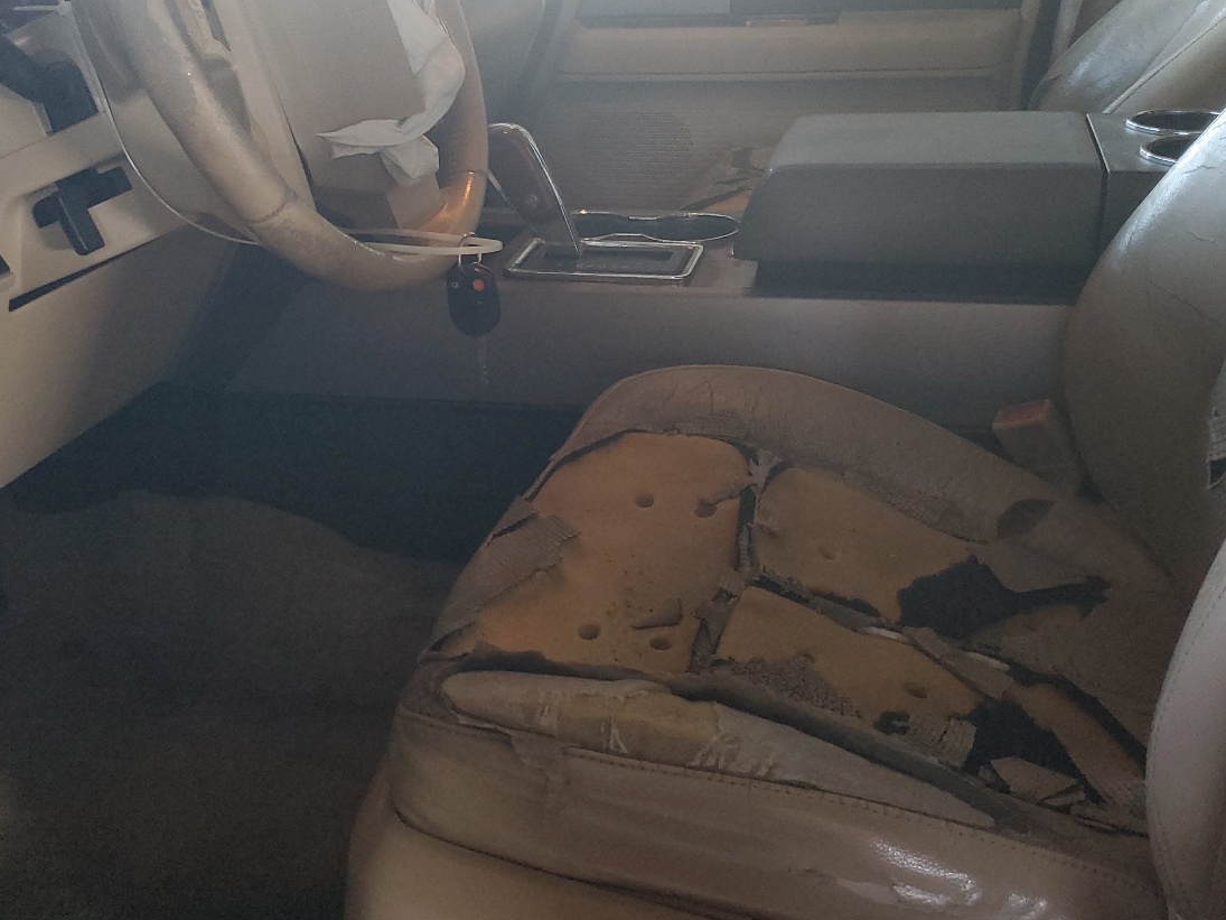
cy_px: 268
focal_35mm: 38
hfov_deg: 49.0
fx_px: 1346
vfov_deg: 37.1
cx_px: 636
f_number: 1.5
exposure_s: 1/60.2
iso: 161
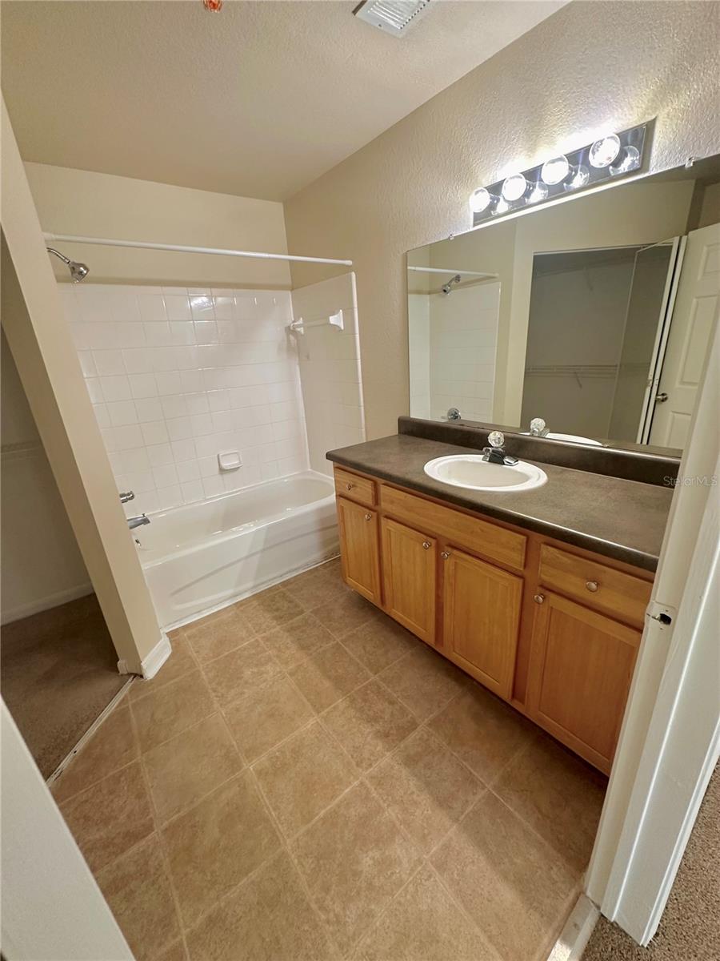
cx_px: 360
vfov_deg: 102.1
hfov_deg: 85.7
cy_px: 480
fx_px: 388
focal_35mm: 14
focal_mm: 2.22
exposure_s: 1/60
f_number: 2.2
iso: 250
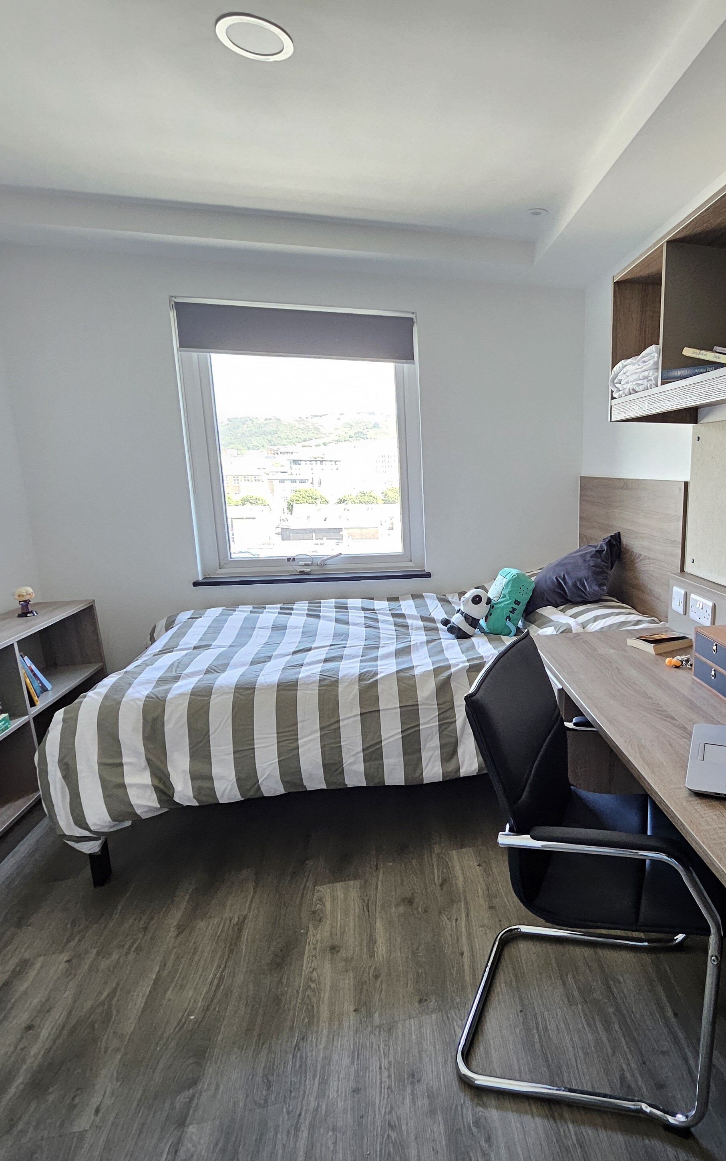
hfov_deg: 58.8
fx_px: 602
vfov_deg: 88.0
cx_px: 548
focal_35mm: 19
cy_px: 590
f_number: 2.2
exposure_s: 1/50
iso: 160
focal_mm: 1.7
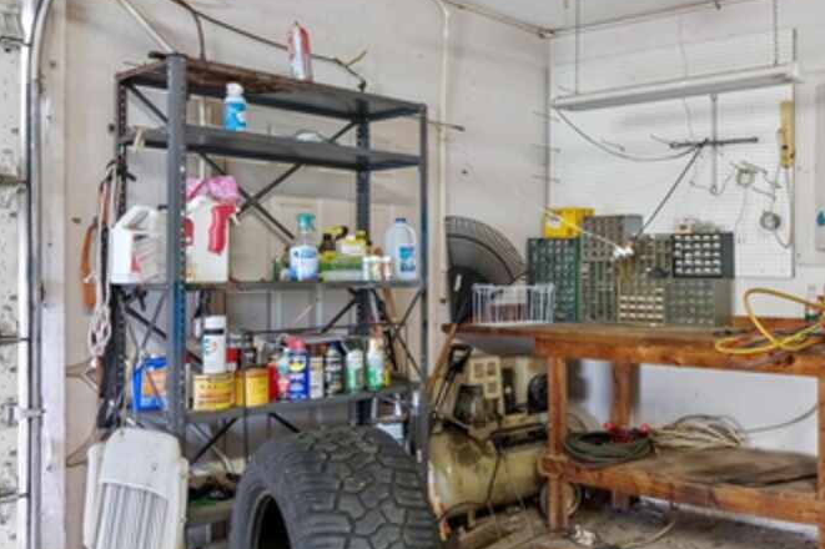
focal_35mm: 32
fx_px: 732
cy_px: 276
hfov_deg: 51.3
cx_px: 755
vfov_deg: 41.1
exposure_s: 8
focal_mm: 11
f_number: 9
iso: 250
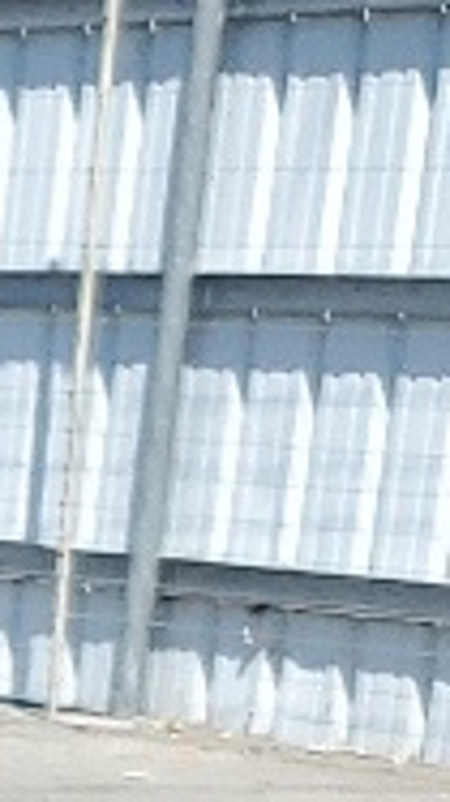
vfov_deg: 8.6
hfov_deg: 4.1
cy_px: 1385
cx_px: -2190
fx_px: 5140
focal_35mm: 242
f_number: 1.5
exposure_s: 1/2000
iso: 50
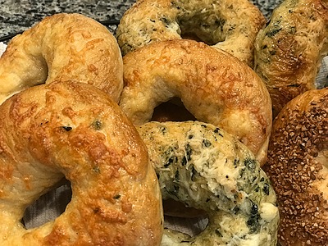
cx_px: 164
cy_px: 123
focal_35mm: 57
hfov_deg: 33.8
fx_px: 540
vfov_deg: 25.7
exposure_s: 1/60
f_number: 2.8
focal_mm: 6.6
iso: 400
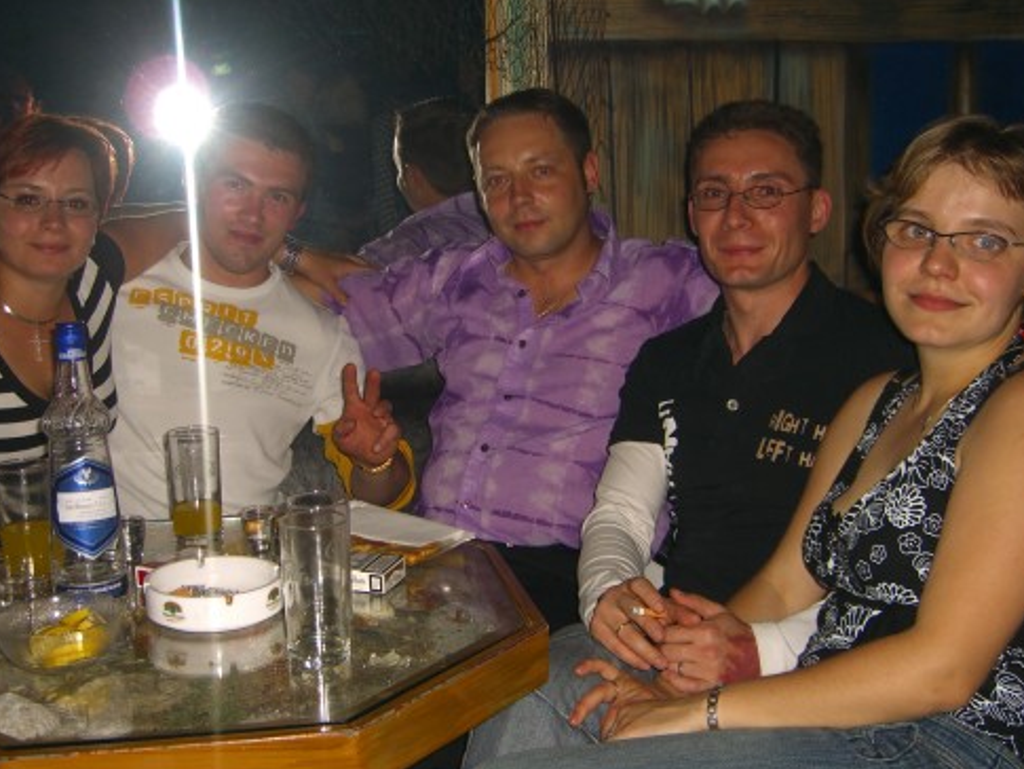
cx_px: 473
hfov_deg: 40.4
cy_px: 401
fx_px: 1391
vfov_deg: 30.9
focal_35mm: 47
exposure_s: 1/60
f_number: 2.8
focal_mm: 7.9
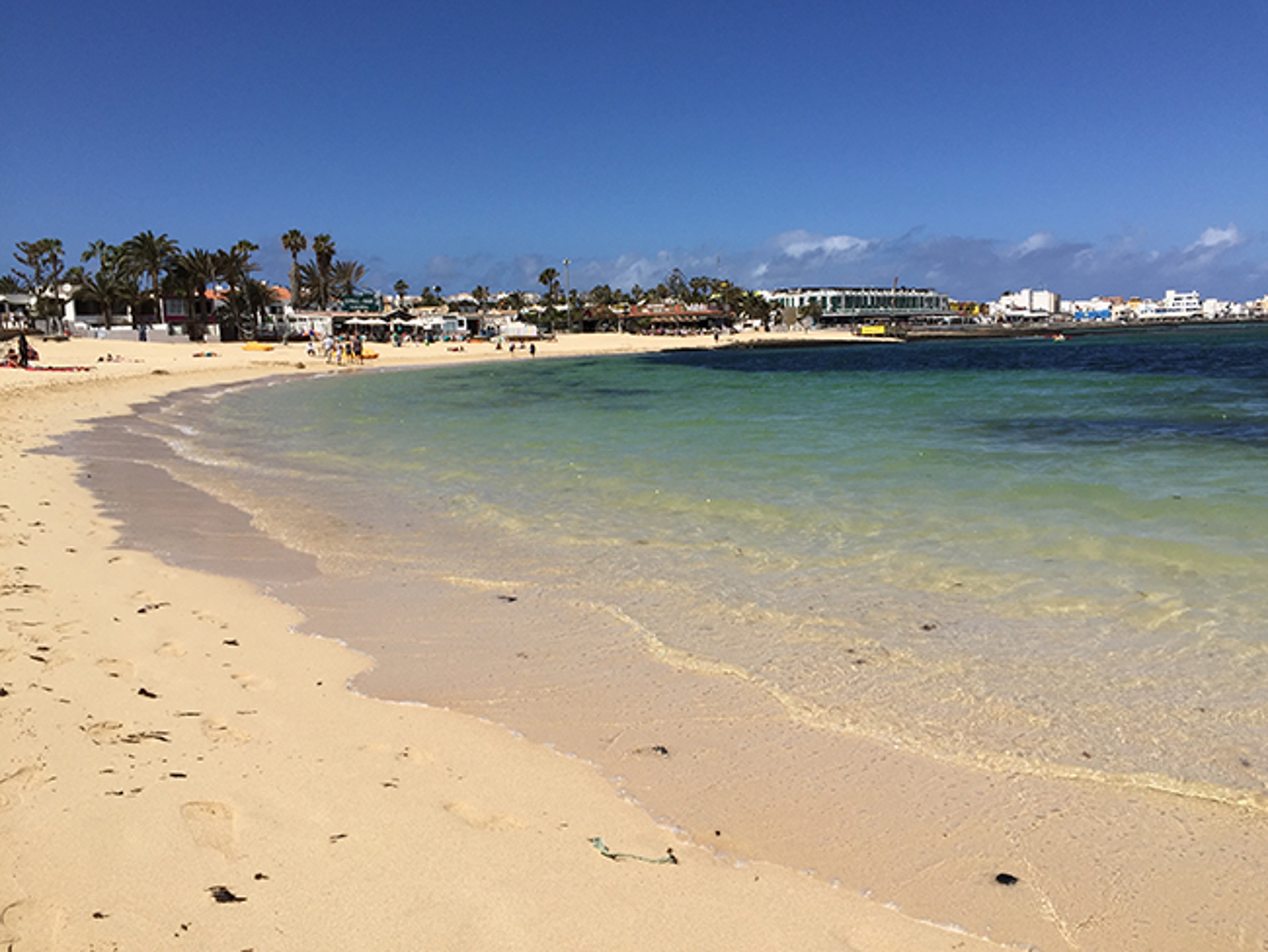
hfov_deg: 61.6
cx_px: 634
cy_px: 476
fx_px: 1063
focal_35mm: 29
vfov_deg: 48.3
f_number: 2.2
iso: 32
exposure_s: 1/3968
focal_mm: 4.15
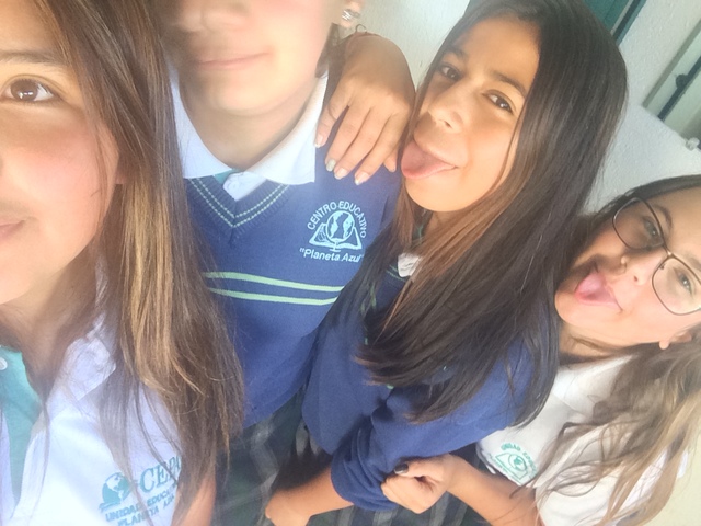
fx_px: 628
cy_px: 263
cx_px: 350
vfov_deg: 45.4
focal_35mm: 31
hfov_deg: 58.4
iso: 160
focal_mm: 2.15
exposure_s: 1/30
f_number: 2.4
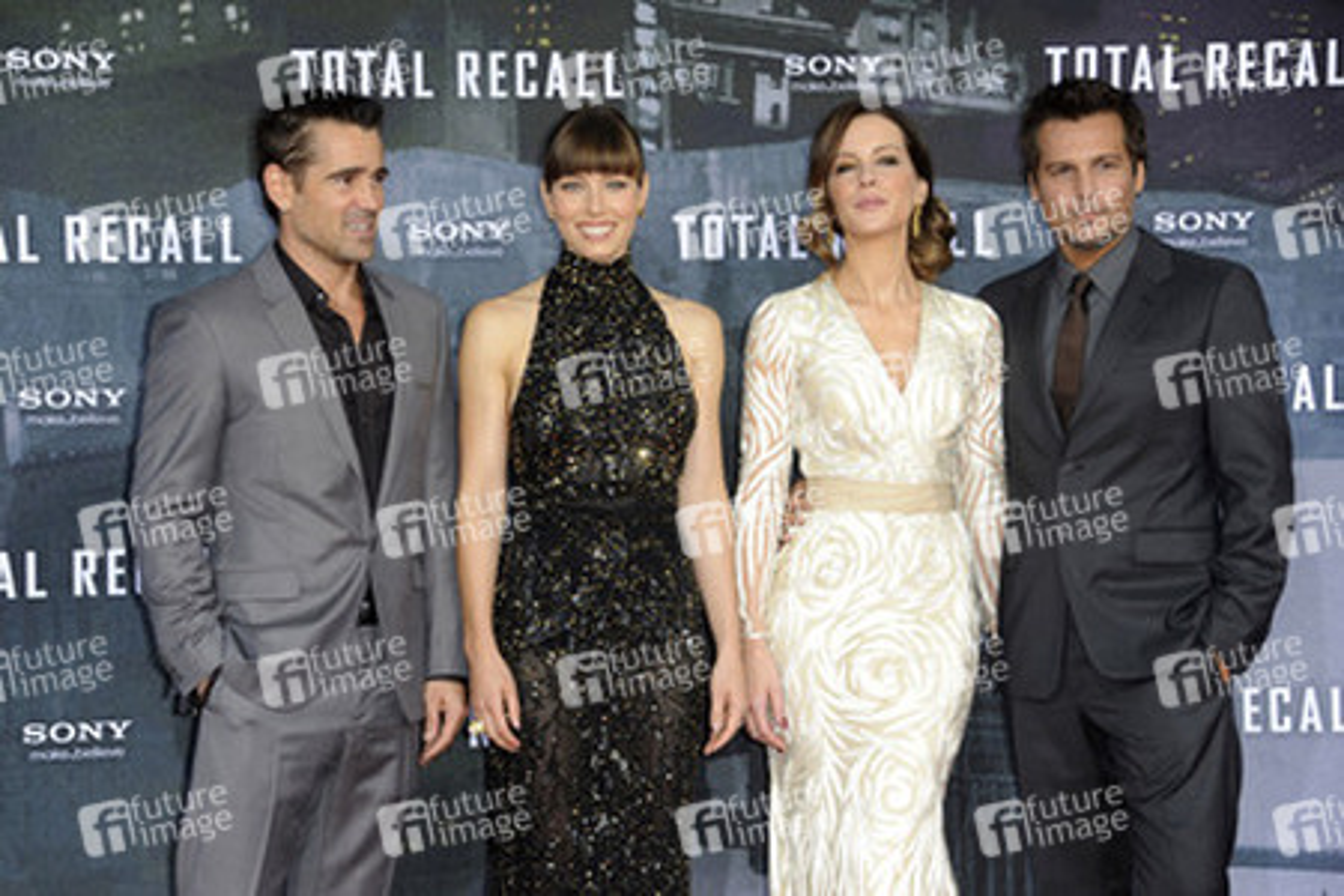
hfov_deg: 17.6
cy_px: 448
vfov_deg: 11.8
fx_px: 4330
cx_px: 672
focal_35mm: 116
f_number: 6.3
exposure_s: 1/160
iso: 800
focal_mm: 116
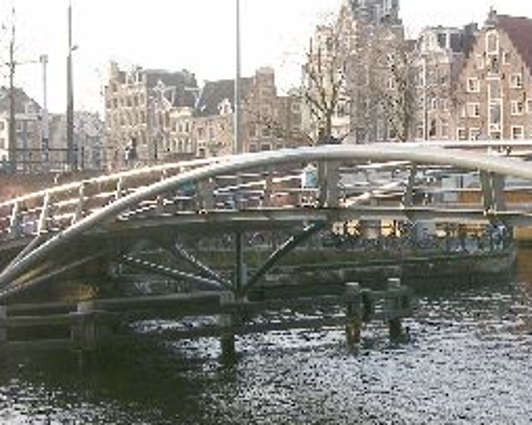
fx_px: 1243
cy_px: 255
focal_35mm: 79
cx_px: 495
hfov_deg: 23.4
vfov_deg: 19.4
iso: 50
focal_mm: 8.9
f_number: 5.6
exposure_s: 1/86.3
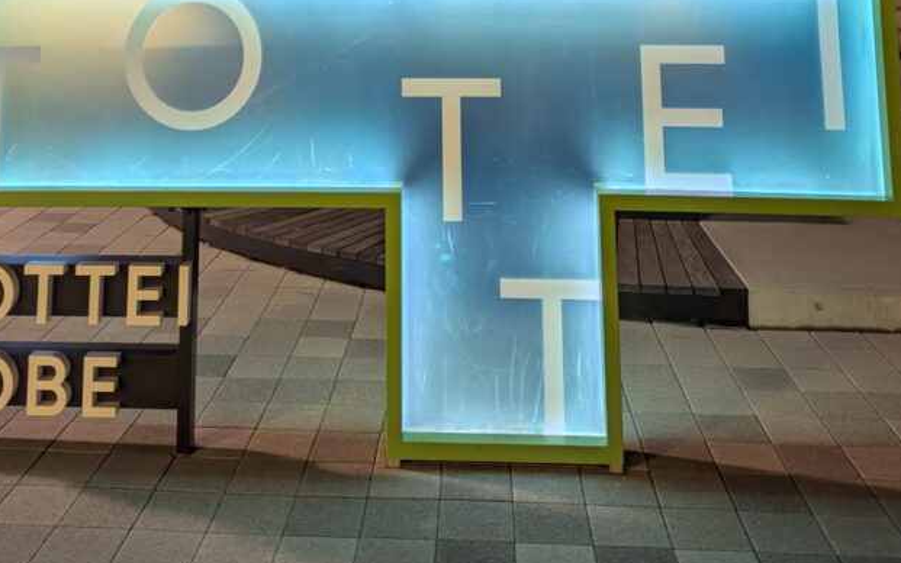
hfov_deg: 47.2
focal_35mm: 42
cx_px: 414
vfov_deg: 26.0
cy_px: -170
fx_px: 1031
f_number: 1.85
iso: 121
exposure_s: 1/24
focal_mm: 6.81
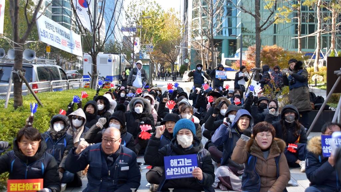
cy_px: 100
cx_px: 170
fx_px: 371
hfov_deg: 49.4
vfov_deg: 29.0
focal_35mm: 41
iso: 320
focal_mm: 26
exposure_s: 1/320
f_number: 4
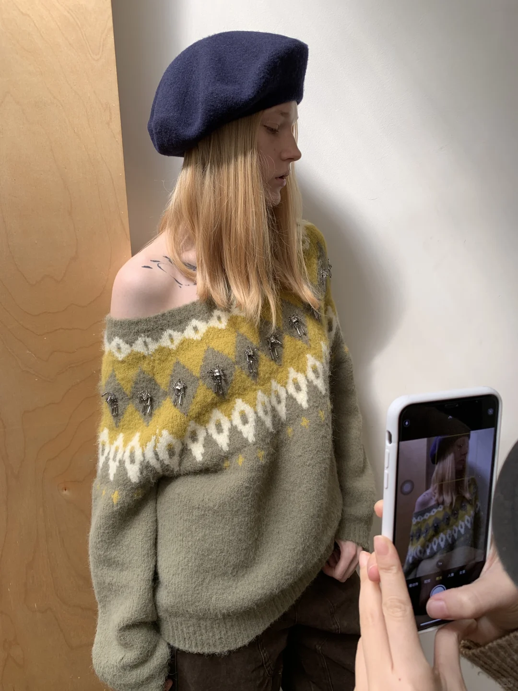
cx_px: 259
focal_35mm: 26
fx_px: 519
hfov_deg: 53.1
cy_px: 346
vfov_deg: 67.3
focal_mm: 4.25
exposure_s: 1/242
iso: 25
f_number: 1.8
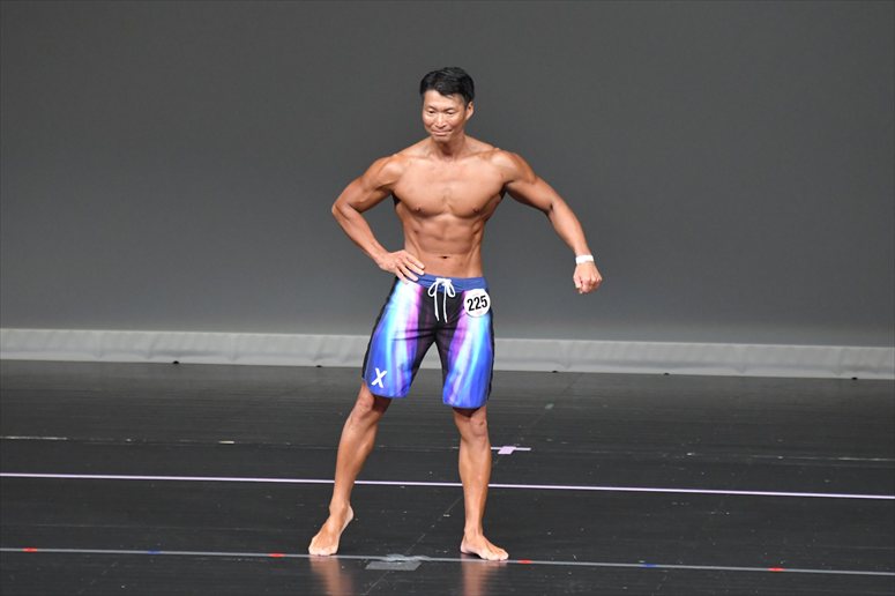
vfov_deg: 4.4
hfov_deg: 6.5
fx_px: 7828
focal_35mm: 315
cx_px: 448
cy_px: 298
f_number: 5.6
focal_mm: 210
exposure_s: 1/400
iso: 5000
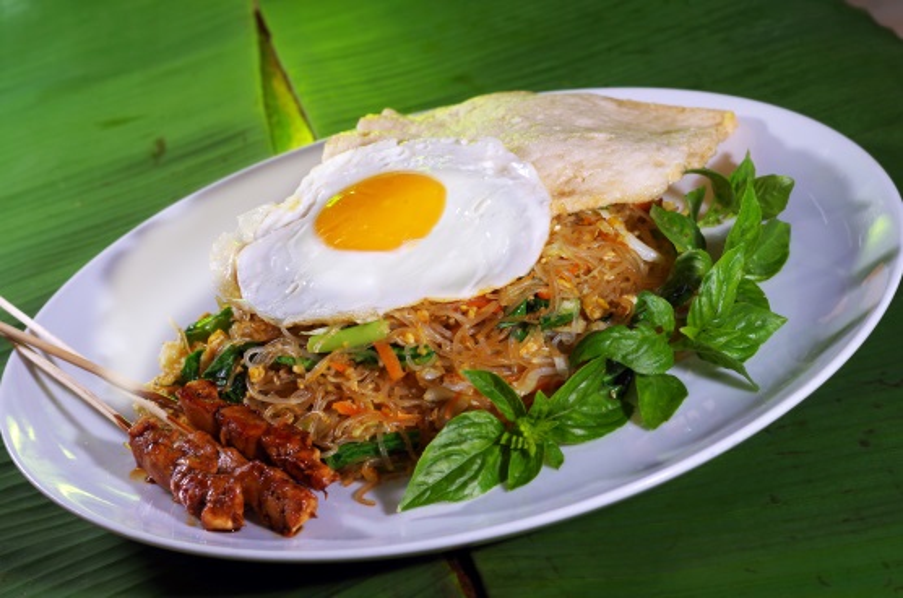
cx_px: 452
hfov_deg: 27.1
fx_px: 1877
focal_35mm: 75
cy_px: 299
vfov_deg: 18.1
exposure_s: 1/40
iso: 100
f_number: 9
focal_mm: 50
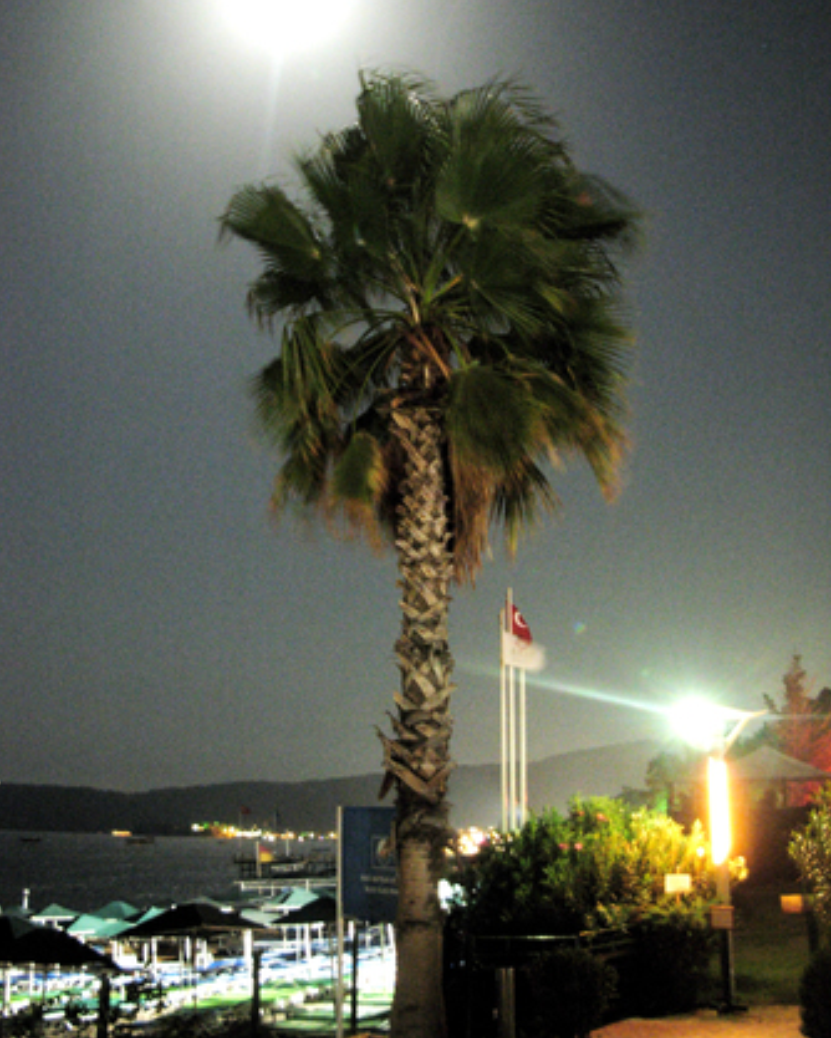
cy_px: 480
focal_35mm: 40
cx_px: 413
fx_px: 1229
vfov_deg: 45.7
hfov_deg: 37.4
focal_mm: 6.3
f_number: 2.9
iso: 400
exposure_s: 2
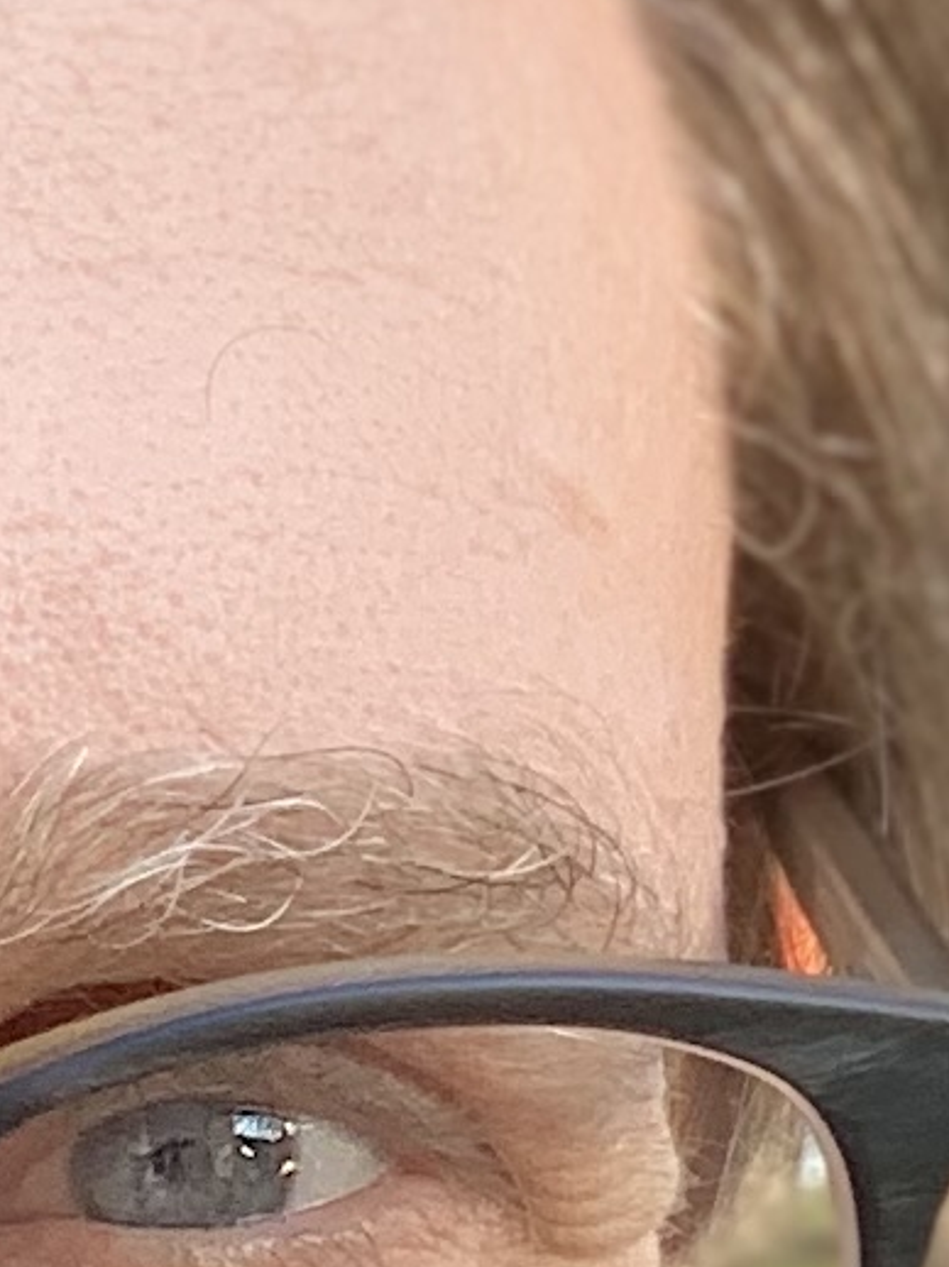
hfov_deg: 3.6
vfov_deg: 4.9
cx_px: -597
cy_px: 1827
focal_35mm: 405
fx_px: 14816
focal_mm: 6
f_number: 2.4
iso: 40
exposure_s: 1/122
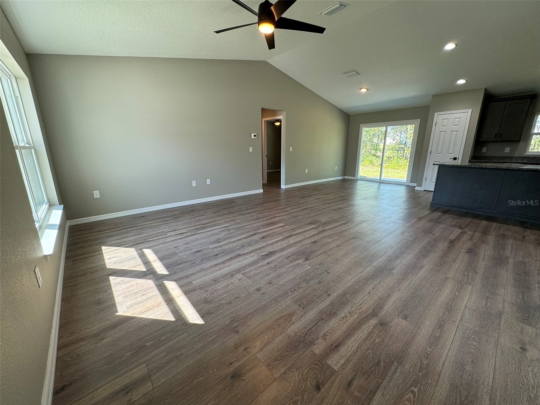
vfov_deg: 85.7
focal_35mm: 14
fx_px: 218
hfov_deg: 102.1
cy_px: 202
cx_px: 270
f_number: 2.2
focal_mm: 2.22
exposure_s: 1/120
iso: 125
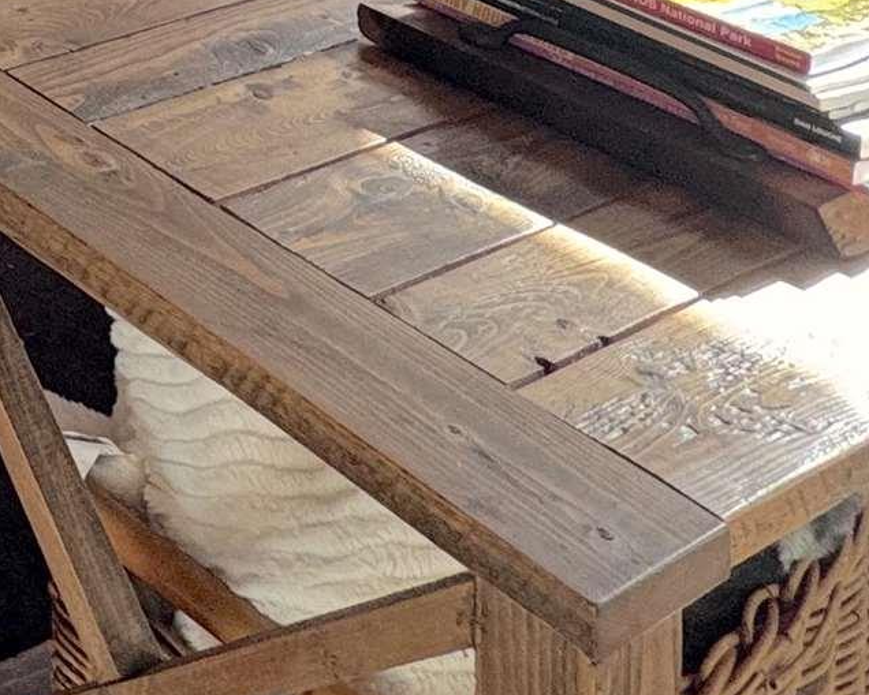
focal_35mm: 66
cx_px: -462
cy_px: -713
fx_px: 1698
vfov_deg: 16.9
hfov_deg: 22.9
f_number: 2.2
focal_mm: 2.22
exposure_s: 1/99
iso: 100
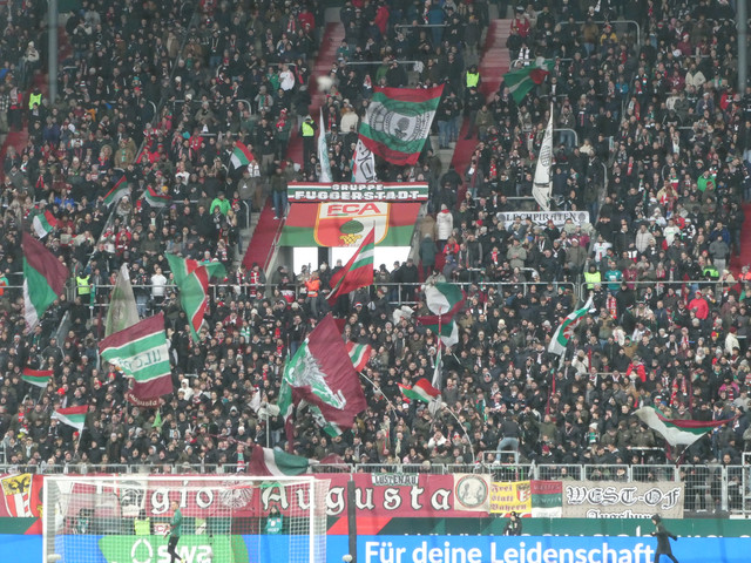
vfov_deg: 7.4
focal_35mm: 200
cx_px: 376
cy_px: 282
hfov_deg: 9.9
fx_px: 4339
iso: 800
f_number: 5.6
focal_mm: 35.8
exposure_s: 1/80
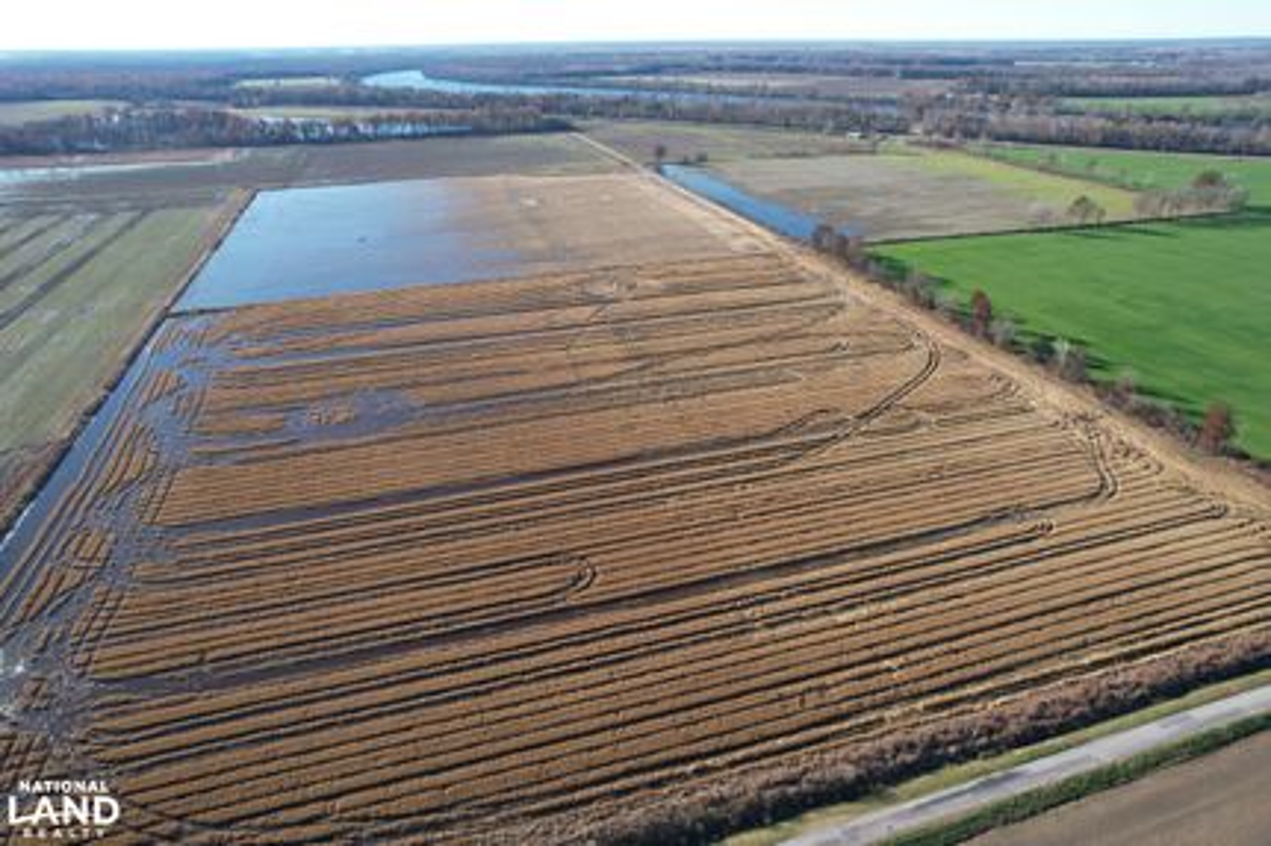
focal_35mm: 22
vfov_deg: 57.2
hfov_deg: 78.6
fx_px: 776
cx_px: 636
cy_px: 423
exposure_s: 1/640
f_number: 2.8
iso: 100
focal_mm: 8.38
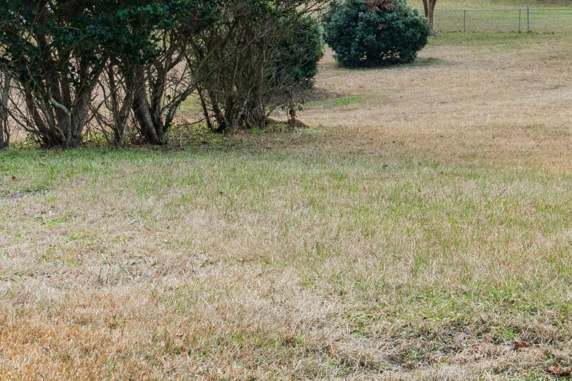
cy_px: 33
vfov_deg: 20.2
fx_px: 1048
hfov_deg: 27.9
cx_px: 623
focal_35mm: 66
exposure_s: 1/200
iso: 500
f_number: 6.3
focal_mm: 17
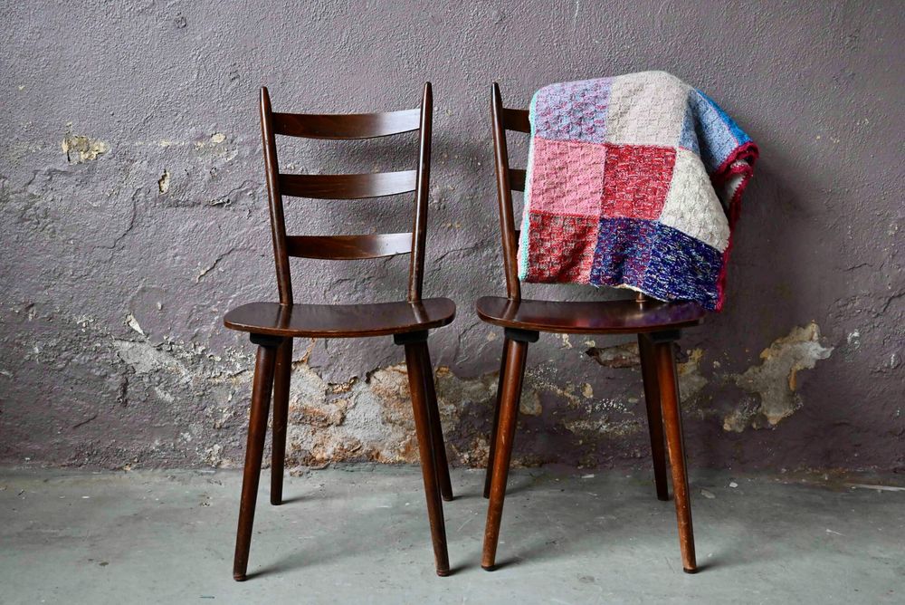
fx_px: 1056
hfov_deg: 46.4
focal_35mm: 42
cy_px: 302
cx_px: 452
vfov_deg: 31.9
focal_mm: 42
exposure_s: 1/125
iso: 3200
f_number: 4
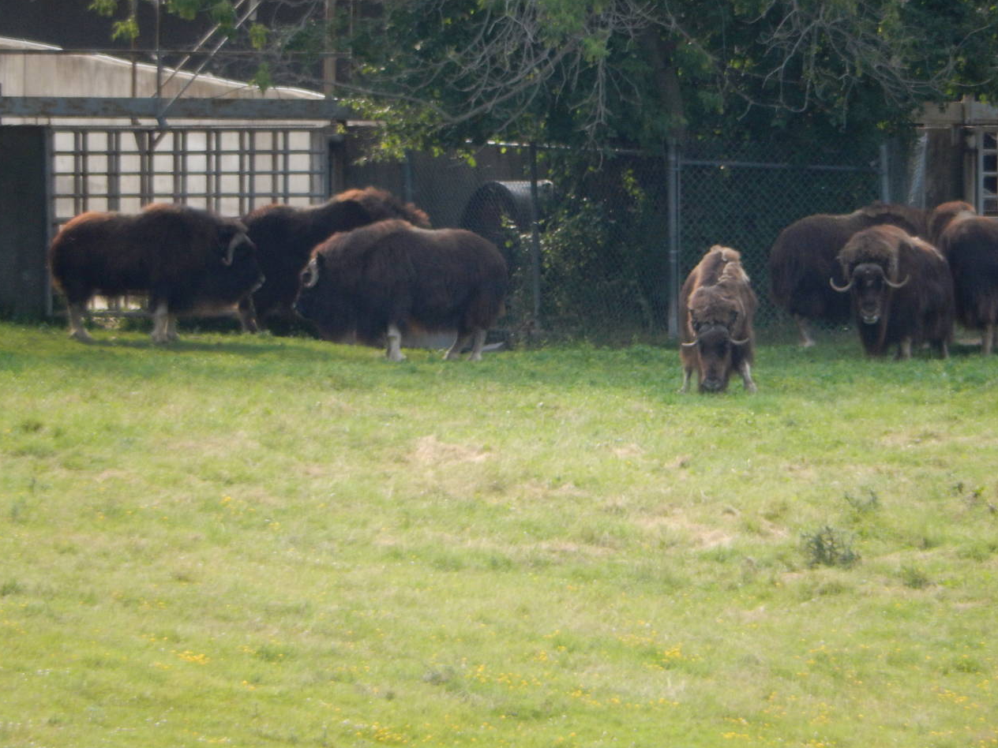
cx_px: 559
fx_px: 20066
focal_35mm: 696
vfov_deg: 2.1
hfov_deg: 2.8
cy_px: 294
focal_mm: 99
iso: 220
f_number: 6.3
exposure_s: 1/250
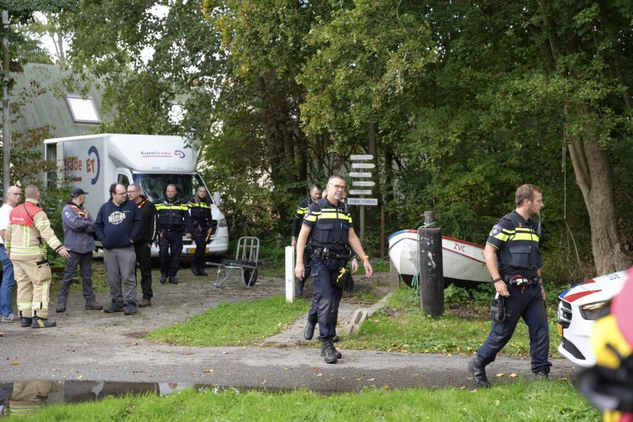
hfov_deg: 32.6
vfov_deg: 22.1
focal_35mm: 62
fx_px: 1083
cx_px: 316
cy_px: 211
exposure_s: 1/160
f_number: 4
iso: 160
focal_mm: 61.6
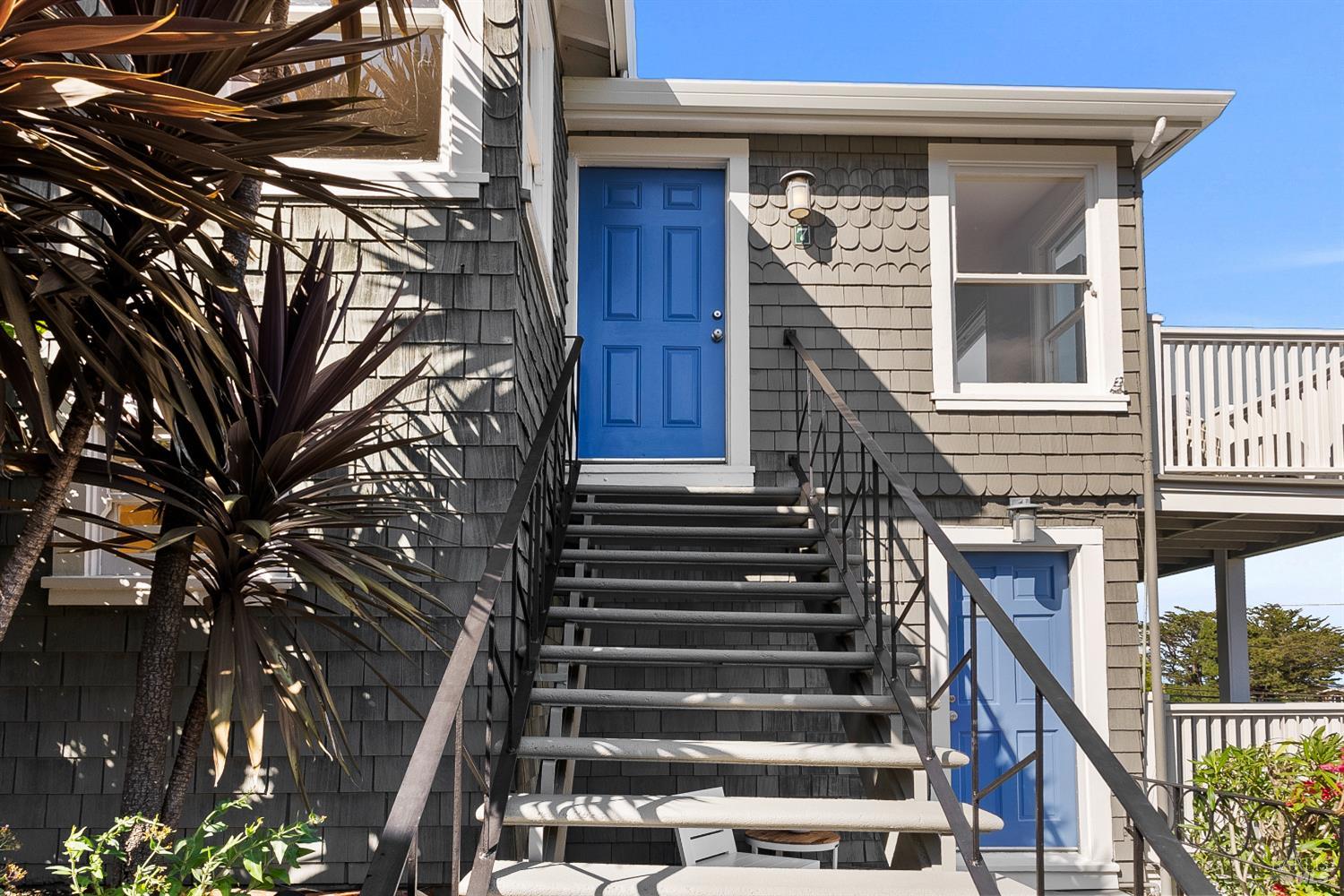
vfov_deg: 53.1
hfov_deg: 73.7
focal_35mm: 24
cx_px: 672
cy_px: 448
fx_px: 896
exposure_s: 1/200
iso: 800
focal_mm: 16
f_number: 8
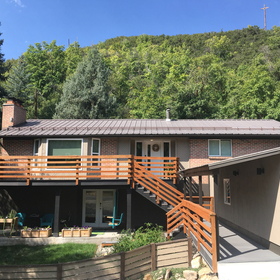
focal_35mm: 35
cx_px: 139
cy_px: 141
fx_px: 320
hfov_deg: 47.2
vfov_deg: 47.2
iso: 25
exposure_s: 1/836
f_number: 2.2
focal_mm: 4.15
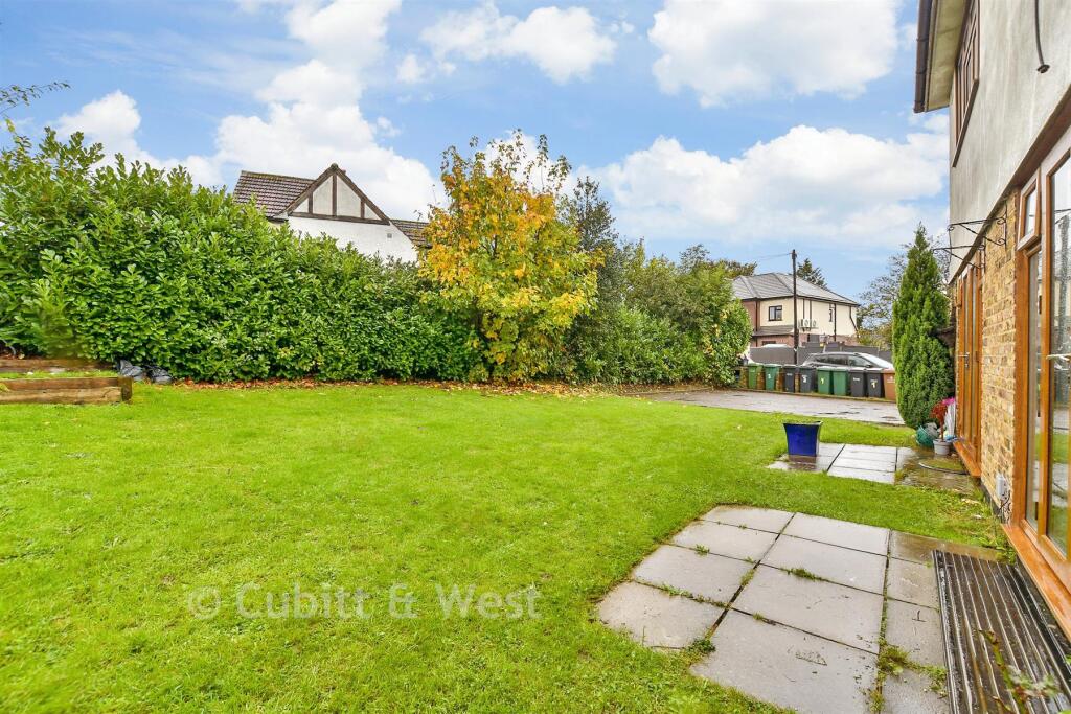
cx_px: 536
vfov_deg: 77.3
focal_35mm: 15
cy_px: 357
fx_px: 446
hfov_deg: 100.4
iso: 160
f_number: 8
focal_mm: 10
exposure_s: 1/20
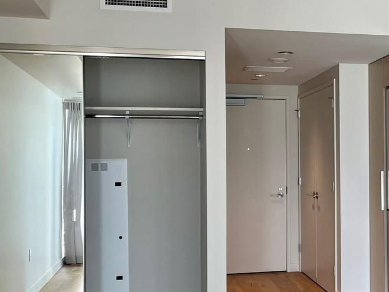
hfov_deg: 29.2
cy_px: 162
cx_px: 368
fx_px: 708
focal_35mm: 63
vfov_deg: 23.3
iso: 64
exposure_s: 1/120
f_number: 1.6
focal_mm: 5.1
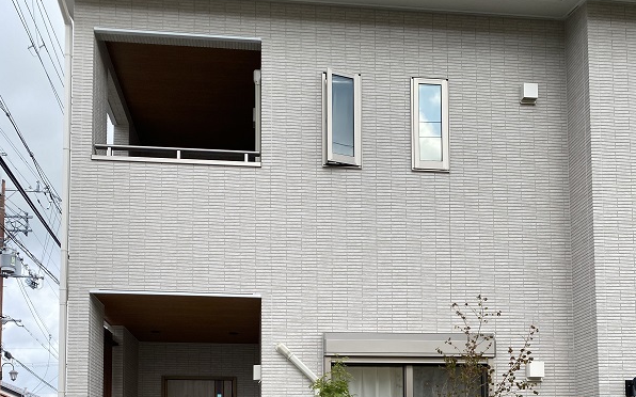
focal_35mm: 37
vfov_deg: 31.1
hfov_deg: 52.8
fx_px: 641
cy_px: 422
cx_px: 317
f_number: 1.8
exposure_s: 1/927
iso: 32
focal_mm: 4.25
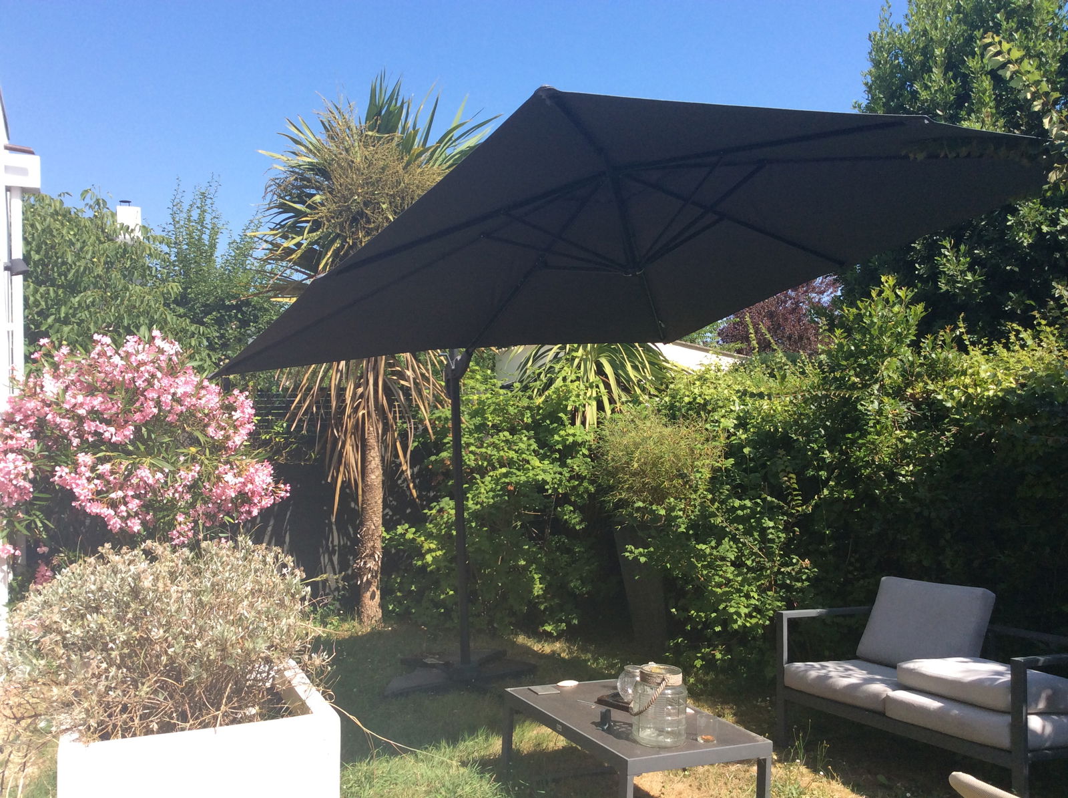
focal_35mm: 32
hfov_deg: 56.9
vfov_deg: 44.1
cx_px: 534
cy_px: 399
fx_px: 986
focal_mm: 3.3
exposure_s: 1/752
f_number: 2.4
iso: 32
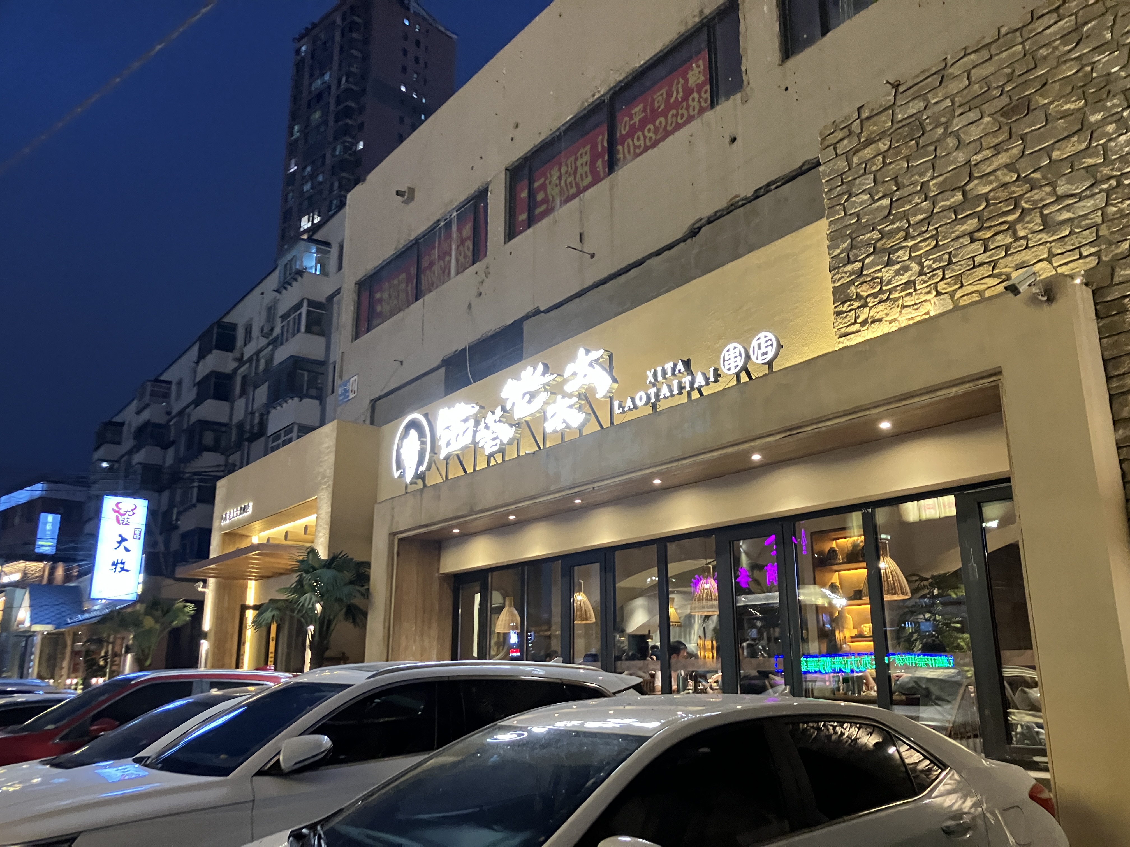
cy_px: 424
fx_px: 914
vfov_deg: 49.7
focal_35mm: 28
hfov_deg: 63.4
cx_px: 565
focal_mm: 3.99
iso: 320
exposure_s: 1/33
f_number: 1.8
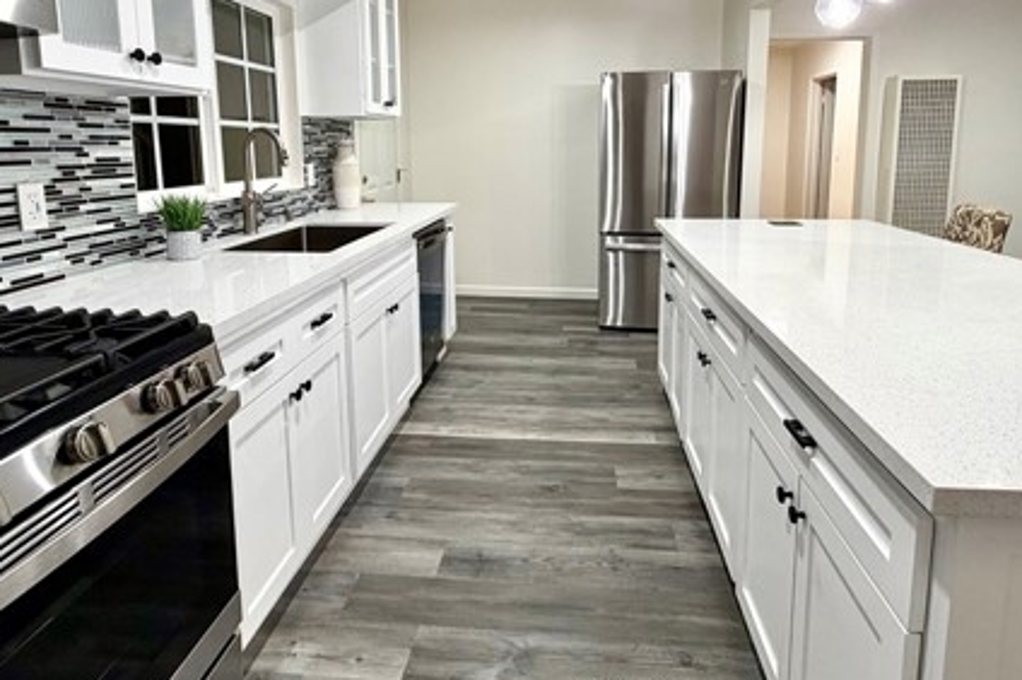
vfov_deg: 56.0
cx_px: 533
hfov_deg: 78.6
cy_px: 229
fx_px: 624
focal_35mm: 22
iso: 160
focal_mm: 2.22
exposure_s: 1/60
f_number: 2.2
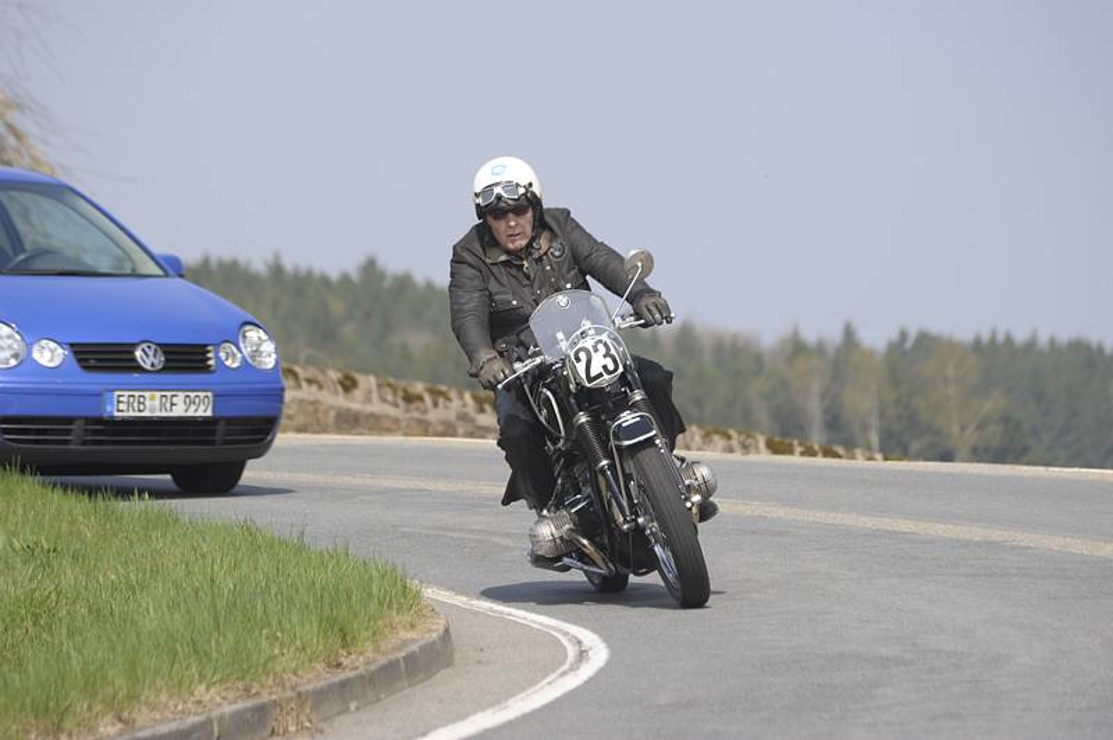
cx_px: 556
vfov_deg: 4.6
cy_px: 370
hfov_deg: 6.9
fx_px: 9267
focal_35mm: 300
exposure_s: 1/250
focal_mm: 300
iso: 200
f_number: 11
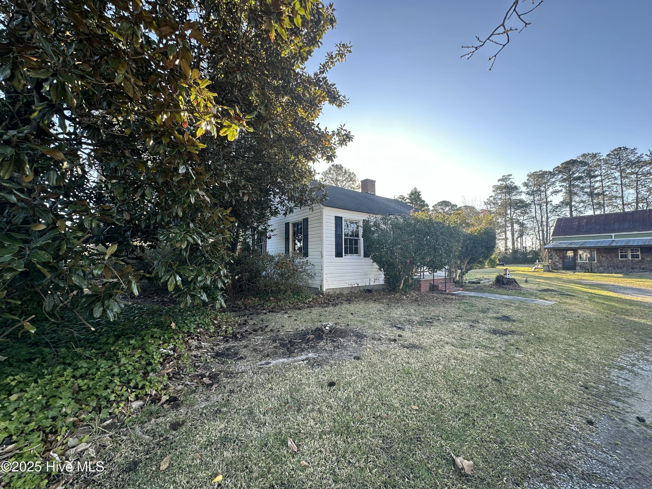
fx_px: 264
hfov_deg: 102.1
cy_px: 244
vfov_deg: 85.7
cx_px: 326
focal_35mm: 14
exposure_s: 1/179
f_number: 2.2
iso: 40
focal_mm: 2.22
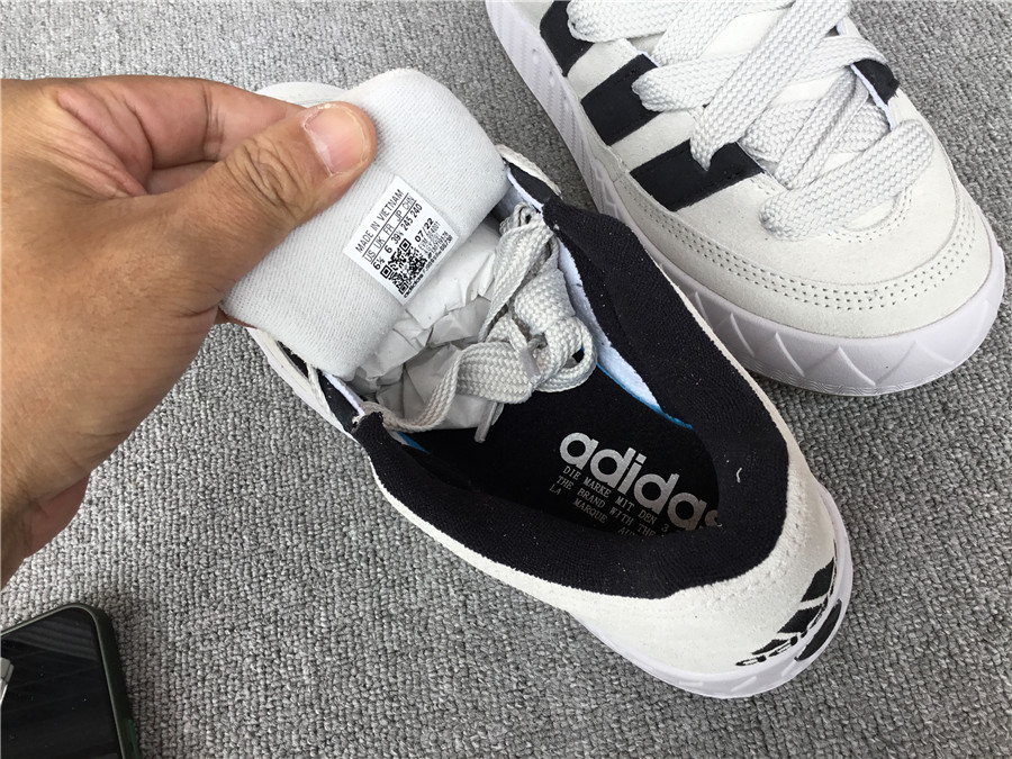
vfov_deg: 45.4
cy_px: 380
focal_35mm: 31
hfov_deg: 58.4
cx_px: 506
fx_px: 906
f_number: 2.4
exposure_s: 1/138
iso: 25
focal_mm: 3.3
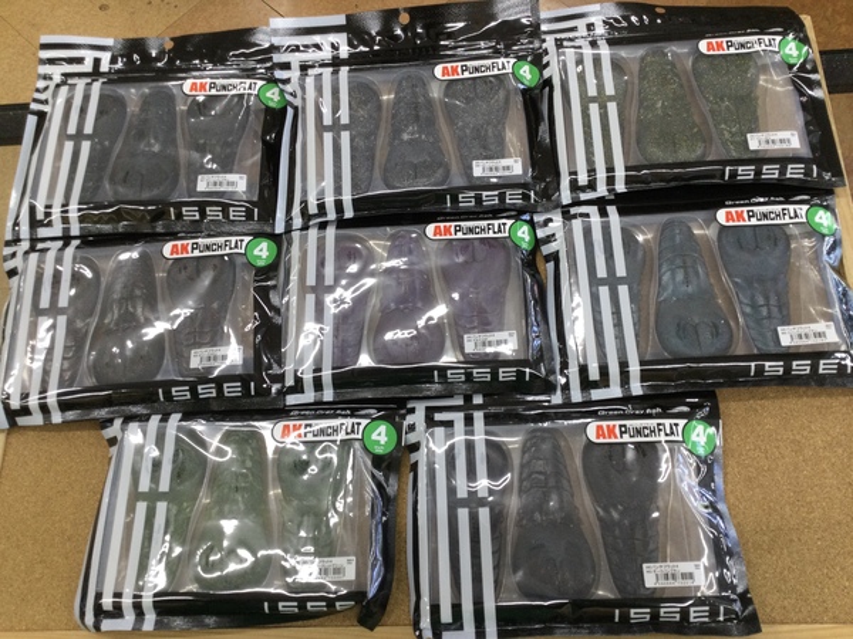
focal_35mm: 31
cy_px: 320
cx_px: 426
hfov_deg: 58.4
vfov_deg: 45.4
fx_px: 764
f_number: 2.4
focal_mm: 3.3
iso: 32
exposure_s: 1/40
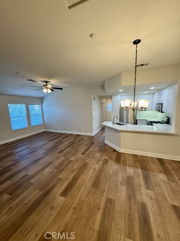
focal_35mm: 14
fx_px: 97
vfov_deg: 102.1
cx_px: 90
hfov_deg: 85.7
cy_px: 120
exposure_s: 1/120
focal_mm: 2.22
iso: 320
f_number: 2.2
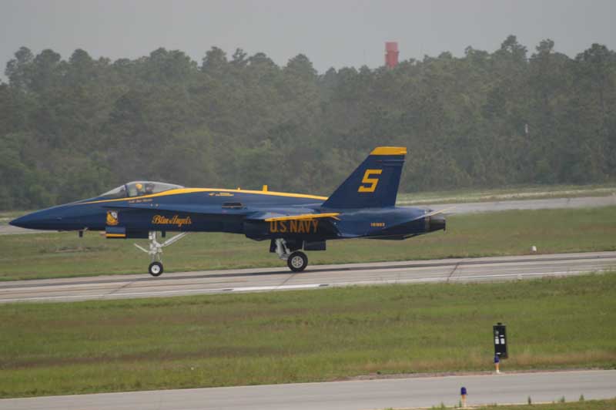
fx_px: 7693
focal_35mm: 450
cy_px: 205
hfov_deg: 4.6
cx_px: 308
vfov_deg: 3.0
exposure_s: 1/1600
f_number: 5.6
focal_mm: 300
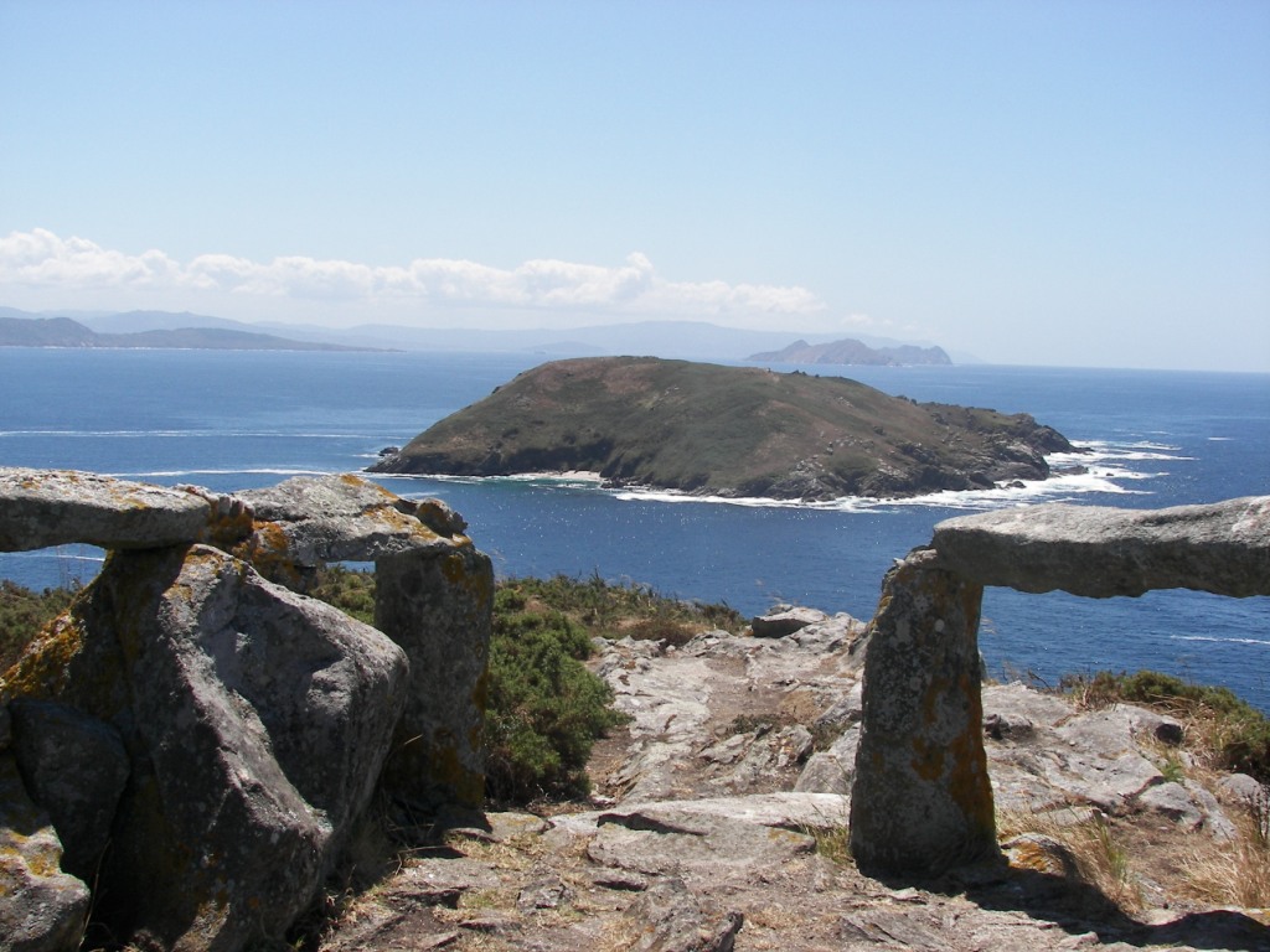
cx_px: 635
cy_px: 476
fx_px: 1724
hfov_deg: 40.4
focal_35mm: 47
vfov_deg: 30.9
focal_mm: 7.8
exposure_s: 1/640
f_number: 4
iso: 50
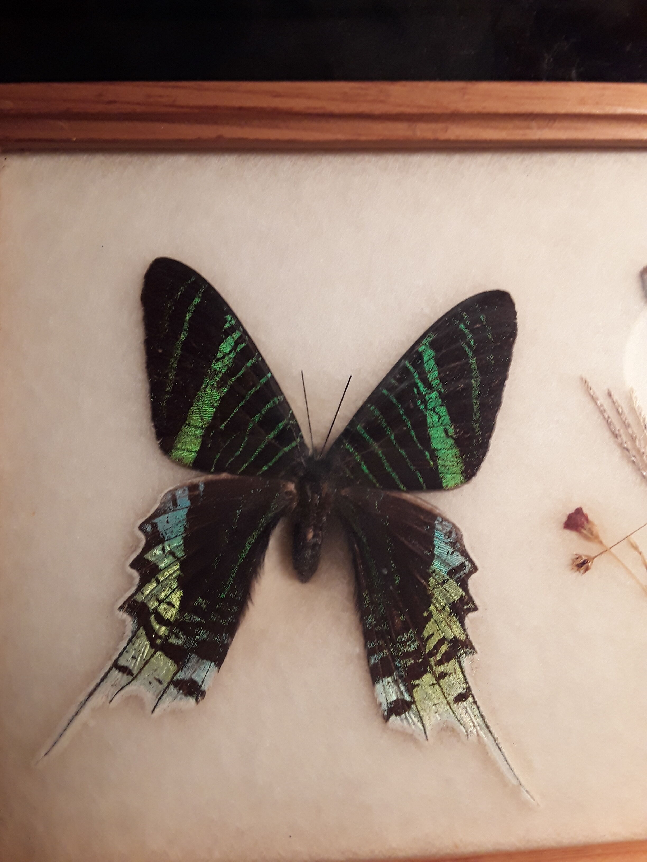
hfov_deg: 51.4
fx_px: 673
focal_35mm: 27
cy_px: 431
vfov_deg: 65.3
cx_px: 324
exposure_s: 1/33
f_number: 1.9
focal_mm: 2.91
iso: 80
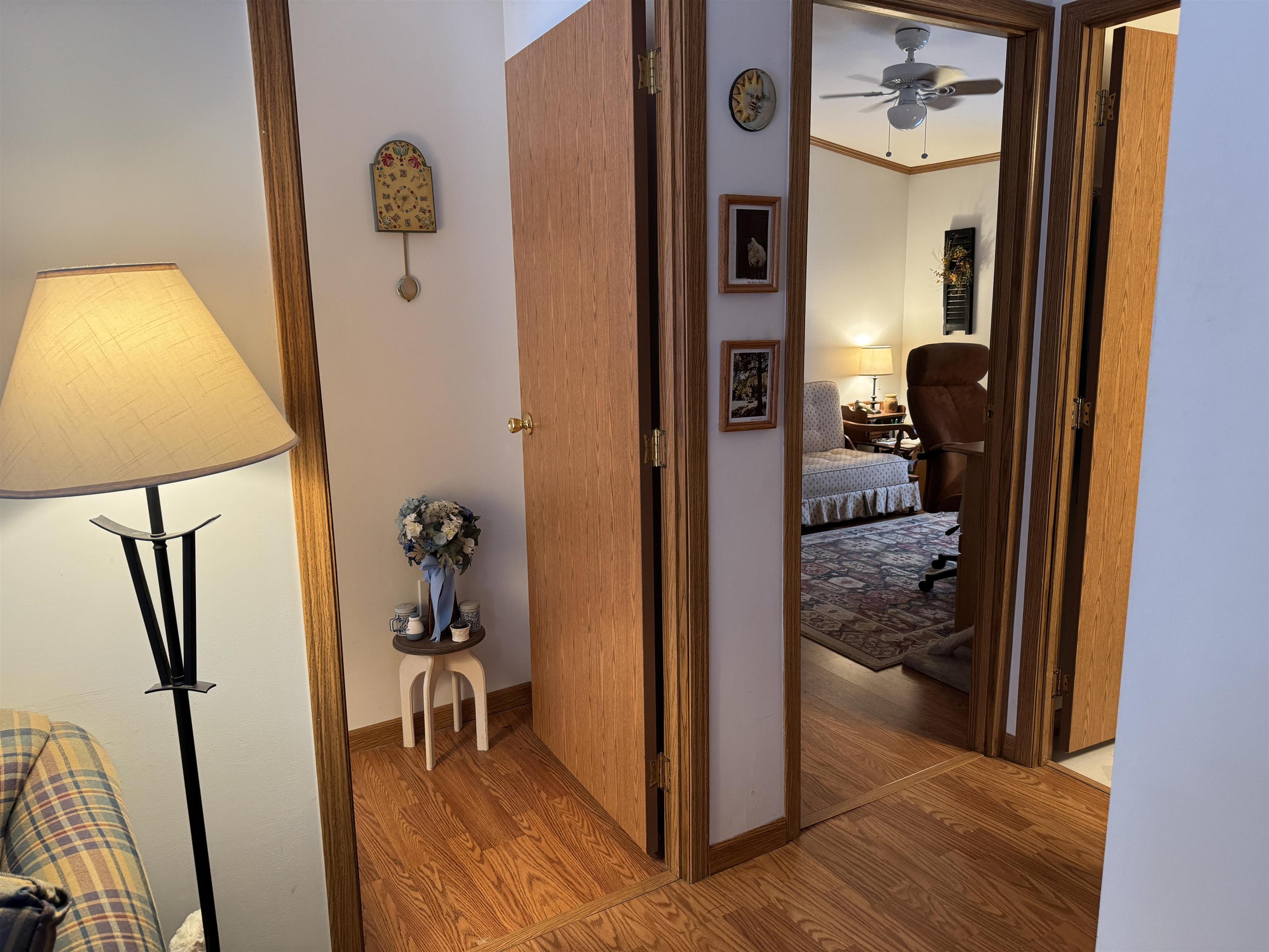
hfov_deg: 71.6
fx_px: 880
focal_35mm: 24
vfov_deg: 56.8
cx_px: 634
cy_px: 476
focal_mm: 6.76
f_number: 1.78
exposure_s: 1/60
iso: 200
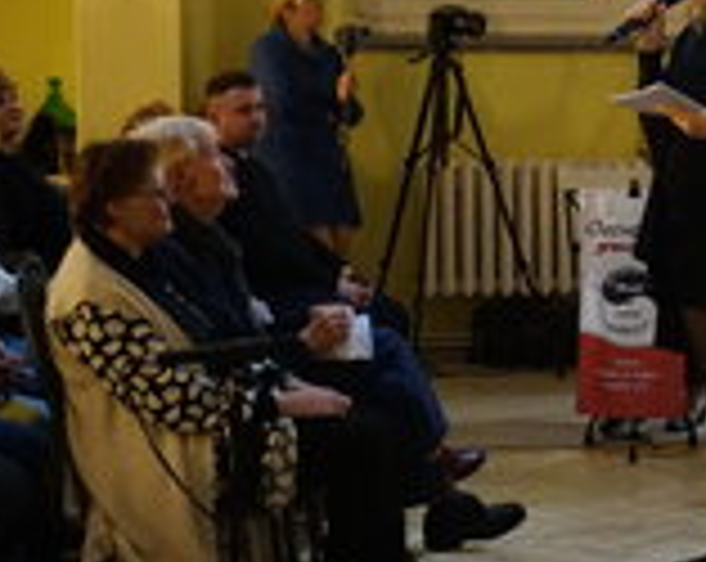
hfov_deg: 15.2
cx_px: 868
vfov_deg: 12.6
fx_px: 2544
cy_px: 207
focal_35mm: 122
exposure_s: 1/60
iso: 3200
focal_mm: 34
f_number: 5
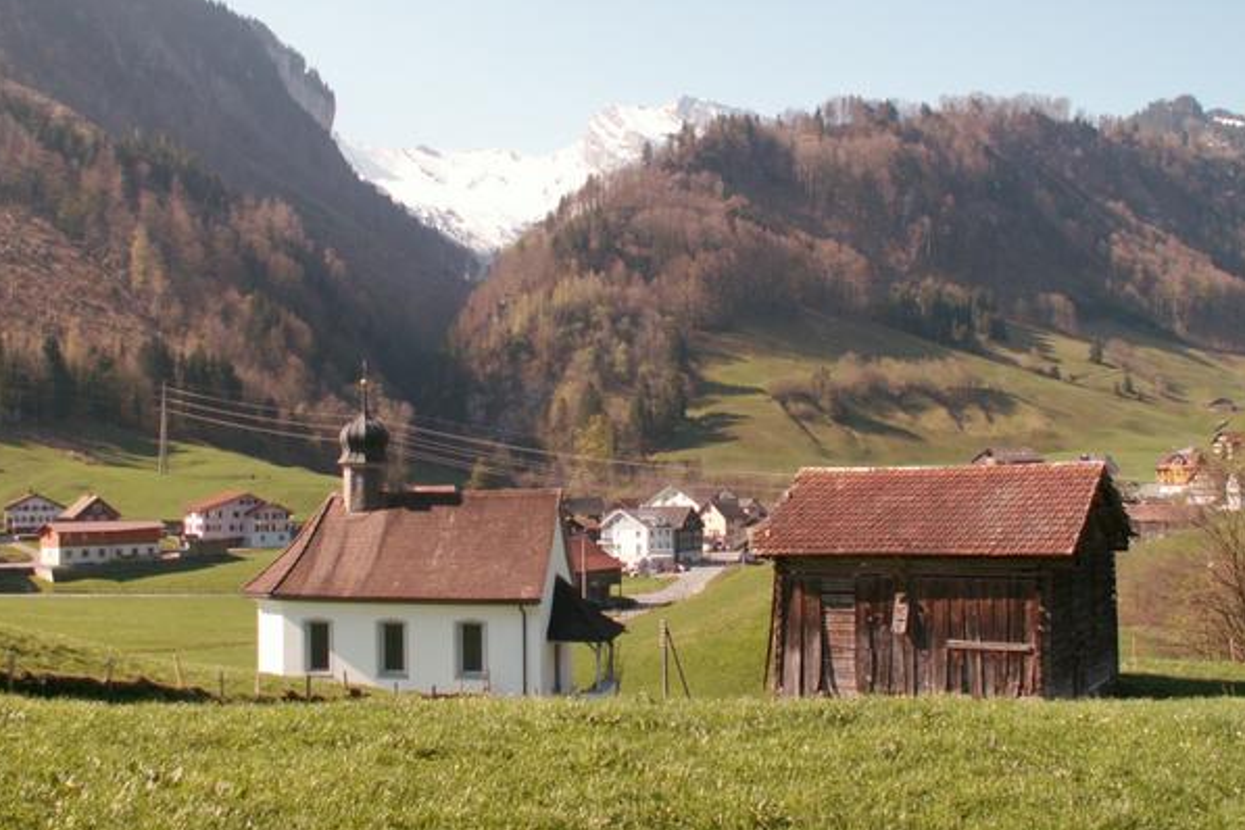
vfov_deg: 34.1
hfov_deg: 49.6
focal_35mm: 39
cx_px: 621
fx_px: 1349
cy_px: 348
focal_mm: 5.86
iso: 50
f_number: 3.5
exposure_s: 1/320
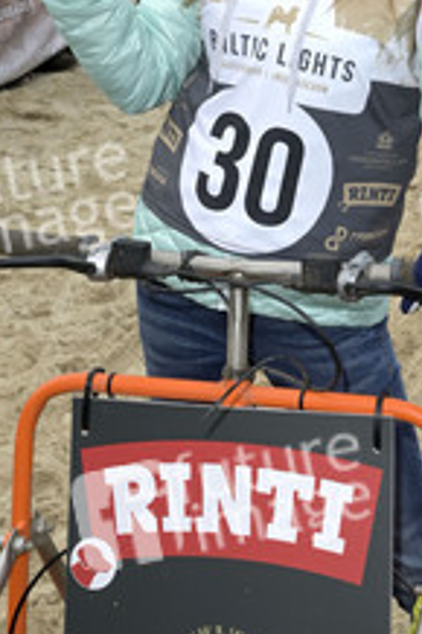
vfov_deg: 19.9
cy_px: 67
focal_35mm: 101
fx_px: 1779
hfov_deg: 13.5
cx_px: 306
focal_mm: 55
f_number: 13
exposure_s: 1/200
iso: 640
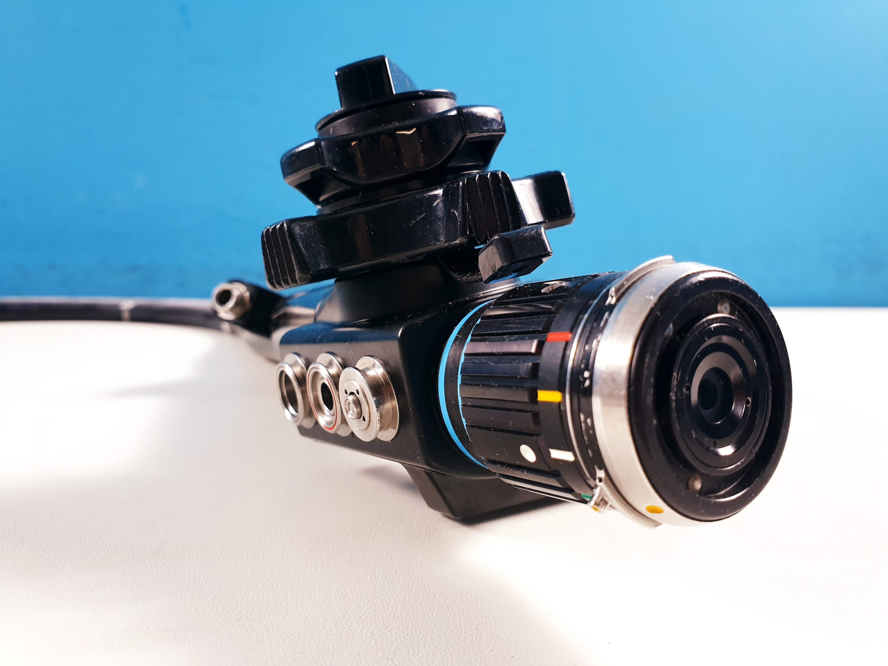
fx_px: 667
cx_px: 444
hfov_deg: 67.3
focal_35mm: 26
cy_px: 333
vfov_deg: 53.1
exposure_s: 1/50
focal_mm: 4.3
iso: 125
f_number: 2.4
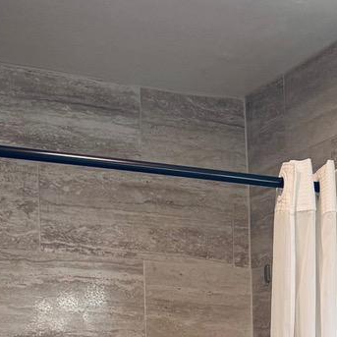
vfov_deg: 16.9
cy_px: 479
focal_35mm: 95
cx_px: 433
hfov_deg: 17.2
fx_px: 1046
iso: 200
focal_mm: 6.76
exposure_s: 1/120
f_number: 1.78
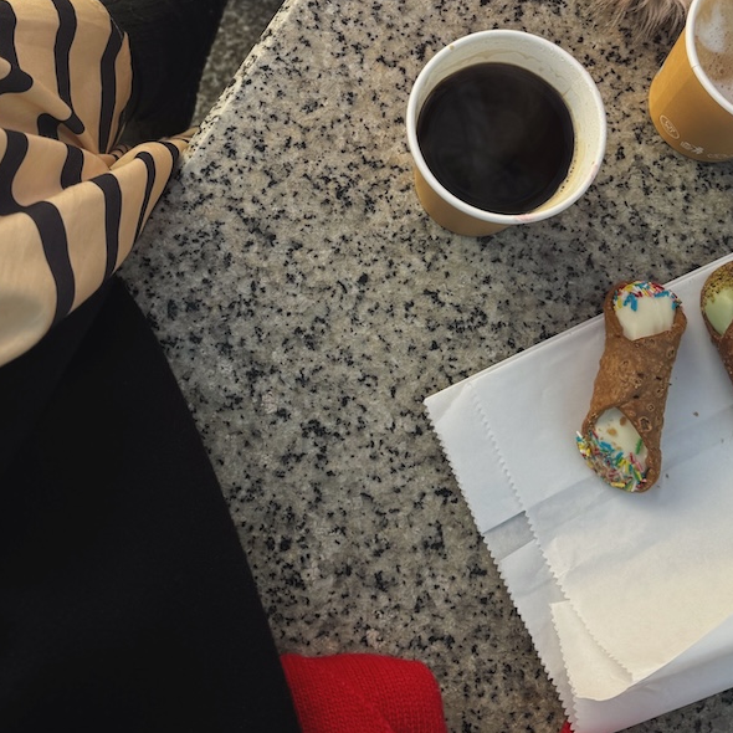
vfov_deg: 35.2
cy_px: 112
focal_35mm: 46
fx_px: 1102
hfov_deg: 36.8
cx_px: 401
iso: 80
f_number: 1.78
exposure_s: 1/888
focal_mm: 6.76
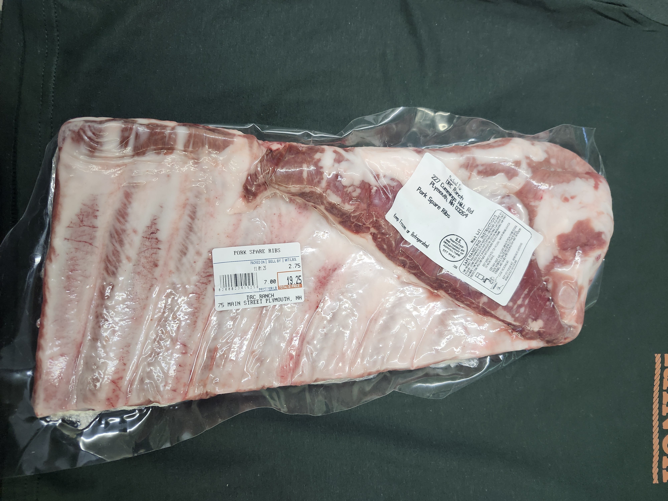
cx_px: 334
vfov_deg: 58.9
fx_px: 444
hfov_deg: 73.9
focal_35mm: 23
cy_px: 250
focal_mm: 5.54
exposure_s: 1/120
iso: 320
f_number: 1.8
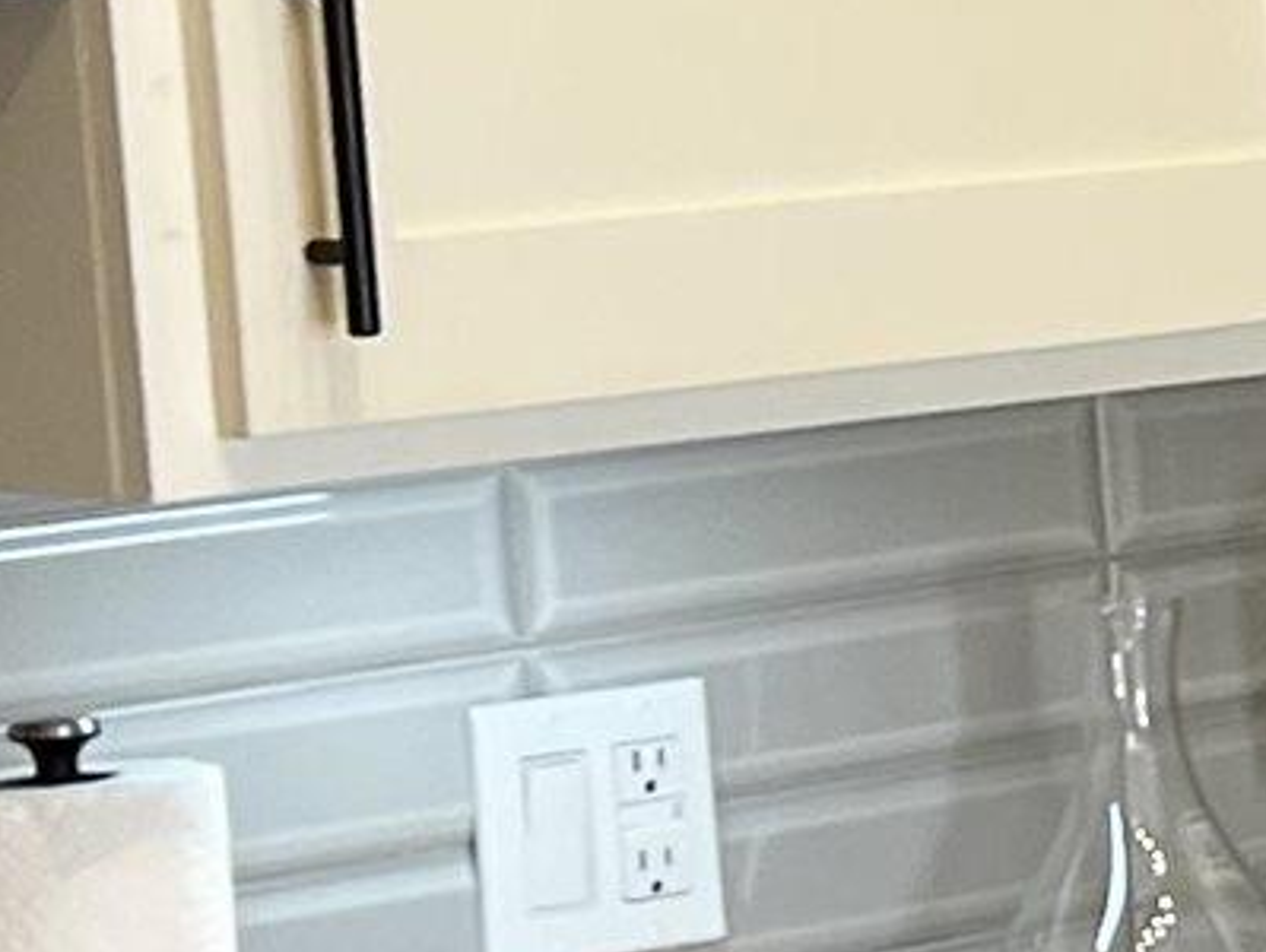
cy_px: 727
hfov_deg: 9.1
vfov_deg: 7.4
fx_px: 7321
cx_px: 2865
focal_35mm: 200
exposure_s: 1/60
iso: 80
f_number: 1.5
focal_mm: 5.7
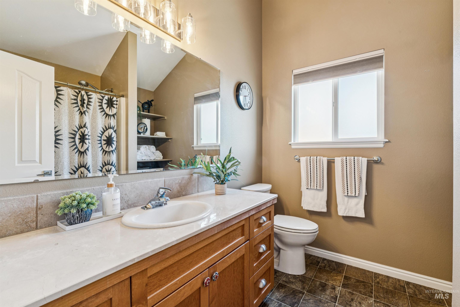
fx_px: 204
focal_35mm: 16
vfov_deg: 73.7
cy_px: 154
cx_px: 230
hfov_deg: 96.7
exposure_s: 1/6
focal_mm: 16
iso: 400
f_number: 13
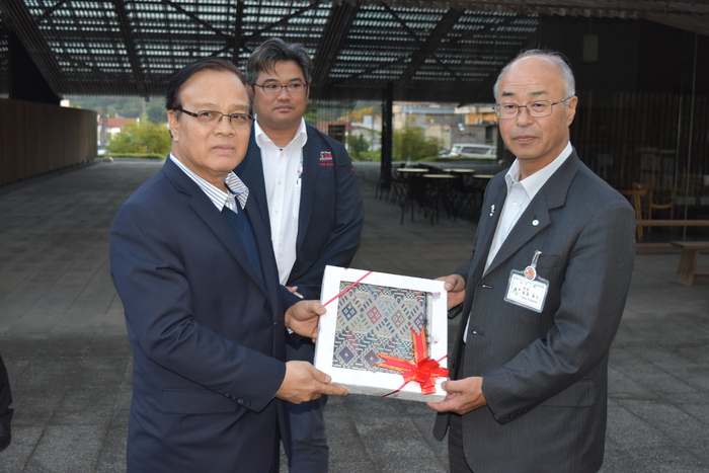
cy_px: 236
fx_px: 857
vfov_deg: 30.9
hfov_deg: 45.0
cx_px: 354
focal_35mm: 44
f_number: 5
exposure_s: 1/100
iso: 800
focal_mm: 29
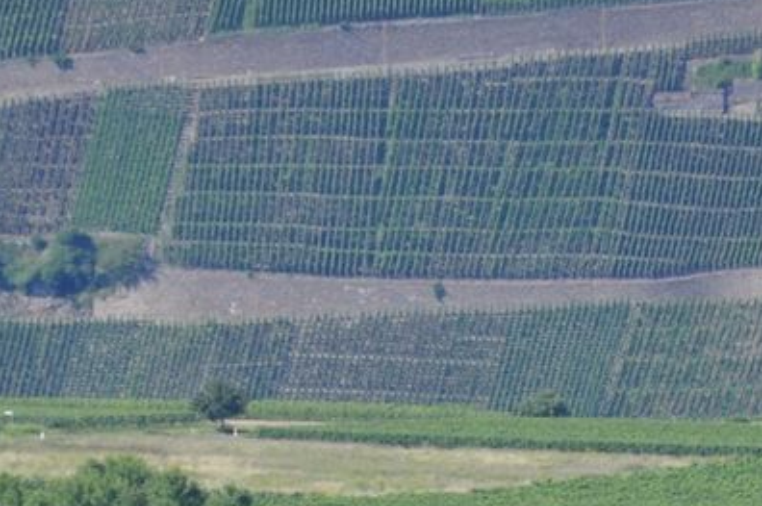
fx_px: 13446
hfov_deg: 3.2
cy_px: 977
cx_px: 475
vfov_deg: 2.2
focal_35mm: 636
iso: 200
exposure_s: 1/500
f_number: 5.6
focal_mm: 105
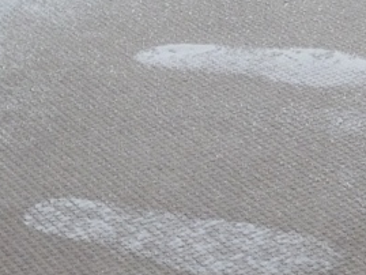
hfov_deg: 10.9
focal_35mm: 181
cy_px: 164
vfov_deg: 8.2
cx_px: 235
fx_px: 1915
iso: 400
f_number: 4.7
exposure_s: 1/15
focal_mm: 10.4
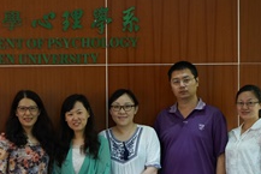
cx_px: -19
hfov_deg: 17.7
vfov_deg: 12.2
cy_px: 147
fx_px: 813
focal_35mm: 112
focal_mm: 38
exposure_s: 1/160
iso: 1000
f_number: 4
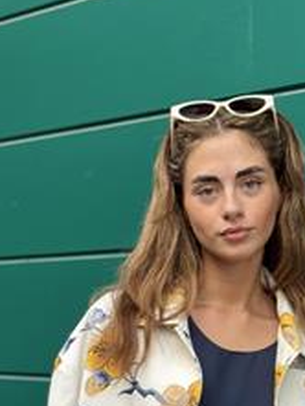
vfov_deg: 16.5
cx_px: 191
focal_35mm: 116
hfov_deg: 12.8
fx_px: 1361
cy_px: 436
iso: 64
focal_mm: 6.76
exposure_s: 1/340
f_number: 1.78
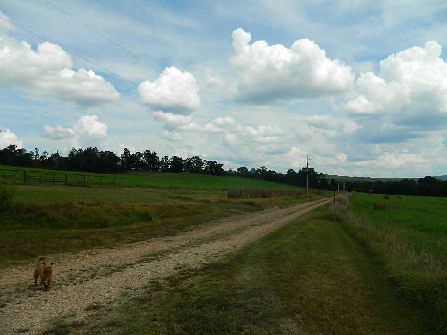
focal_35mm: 25
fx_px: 323
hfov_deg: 69.4
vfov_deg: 54.9
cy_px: 168
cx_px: 224
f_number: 8.7
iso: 80
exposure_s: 1/200
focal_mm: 4.5
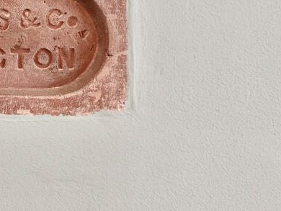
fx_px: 512
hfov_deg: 27.9
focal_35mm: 63
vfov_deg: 23.0
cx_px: -32
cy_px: 40
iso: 250
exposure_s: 1/60
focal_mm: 6.76
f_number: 1.78
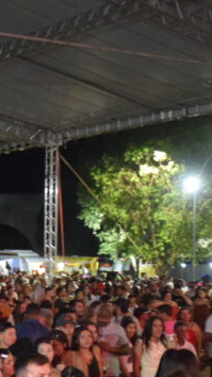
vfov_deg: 25.2
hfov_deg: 13.6
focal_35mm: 82
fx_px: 818
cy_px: 330
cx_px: -131
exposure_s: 1/60
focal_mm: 18
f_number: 3.5
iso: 2800
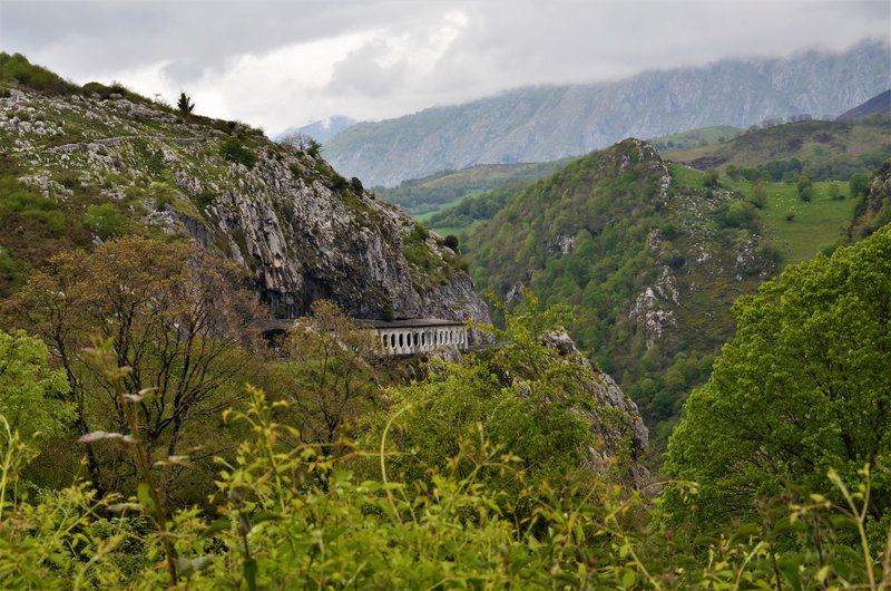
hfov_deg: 26.0
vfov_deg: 17.4
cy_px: 296
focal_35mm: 78
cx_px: 446
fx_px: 1927
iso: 400
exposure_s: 1/250
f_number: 10
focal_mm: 52
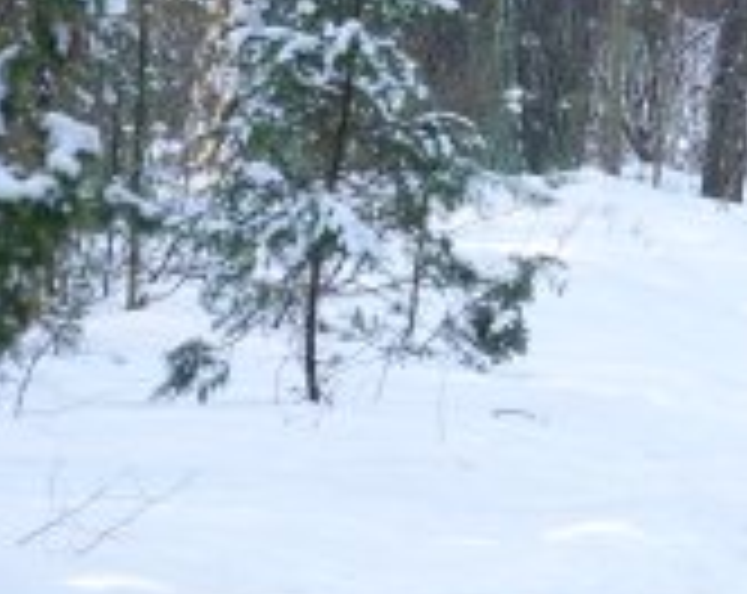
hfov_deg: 1.7
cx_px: 796
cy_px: 63
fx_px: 25255
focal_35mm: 1145
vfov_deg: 1.3
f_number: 8
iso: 200
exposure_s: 1/50
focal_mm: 120.91
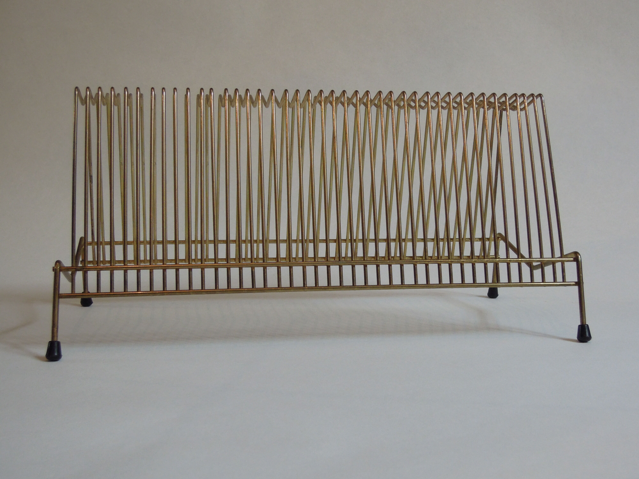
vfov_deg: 29.1
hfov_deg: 38.2
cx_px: 320
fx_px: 923
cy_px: 240
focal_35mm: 50
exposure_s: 1/40
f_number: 3.7
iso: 400
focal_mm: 9
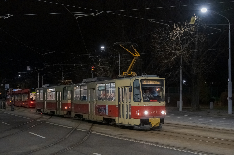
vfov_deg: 23.4
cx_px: 117
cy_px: 78
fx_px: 377
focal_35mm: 58
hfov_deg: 34.5
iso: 20000
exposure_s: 1/160
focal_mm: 58
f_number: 5.6
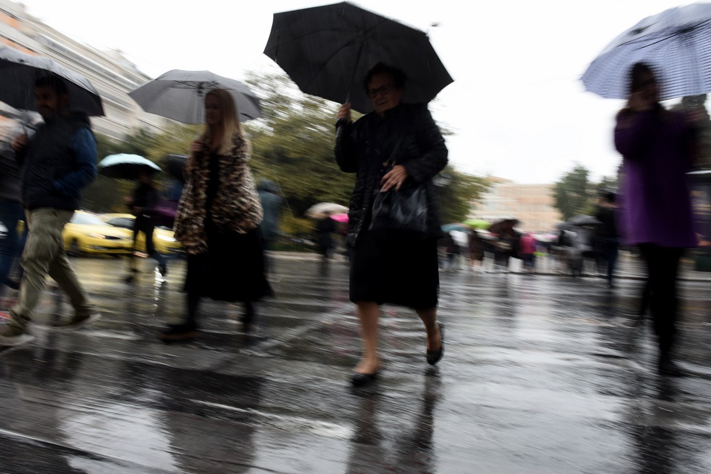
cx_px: 349
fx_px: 514
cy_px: 231
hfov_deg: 69.4
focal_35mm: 26
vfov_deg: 49.6
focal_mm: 24
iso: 500
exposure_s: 1/20
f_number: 10
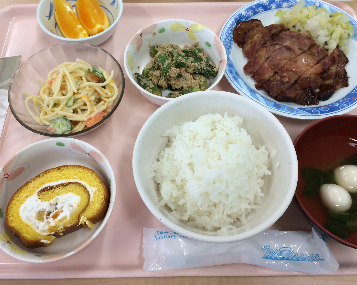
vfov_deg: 45.8
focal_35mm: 32
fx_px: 338
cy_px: 140
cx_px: 178
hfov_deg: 55.7
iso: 32
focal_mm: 4.12
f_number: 2.2
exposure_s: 1/40
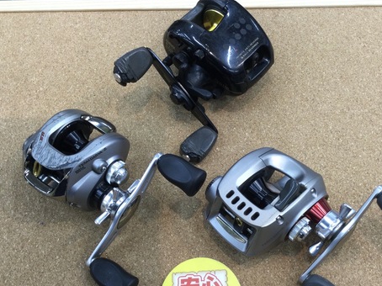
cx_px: 212
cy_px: 179
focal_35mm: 41
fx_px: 452
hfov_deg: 45.7
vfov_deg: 34.9
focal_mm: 3.3
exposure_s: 1/30
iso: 50
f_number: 2.4
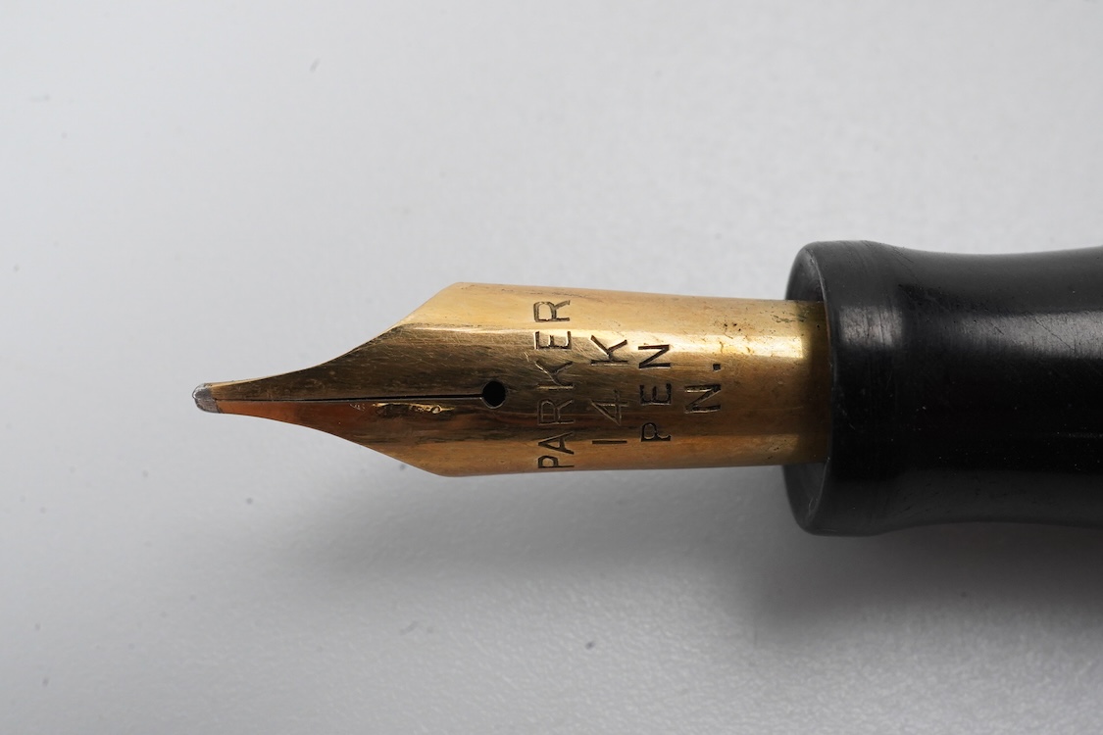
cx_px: 552
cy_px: 368
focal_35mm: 45
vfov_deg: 29.9
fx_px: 1379
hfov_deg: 43.6
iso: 1600
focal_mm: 30
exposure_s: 1/100
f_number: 20
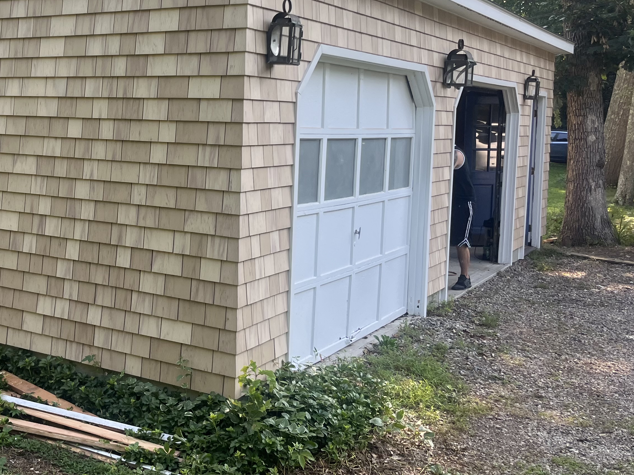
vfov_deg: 31.3
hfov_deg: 39.6
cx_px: 126
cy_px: 163
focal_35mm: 46
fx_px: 842
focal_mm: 5.1
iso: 40
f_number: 1.6
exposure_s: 1/250
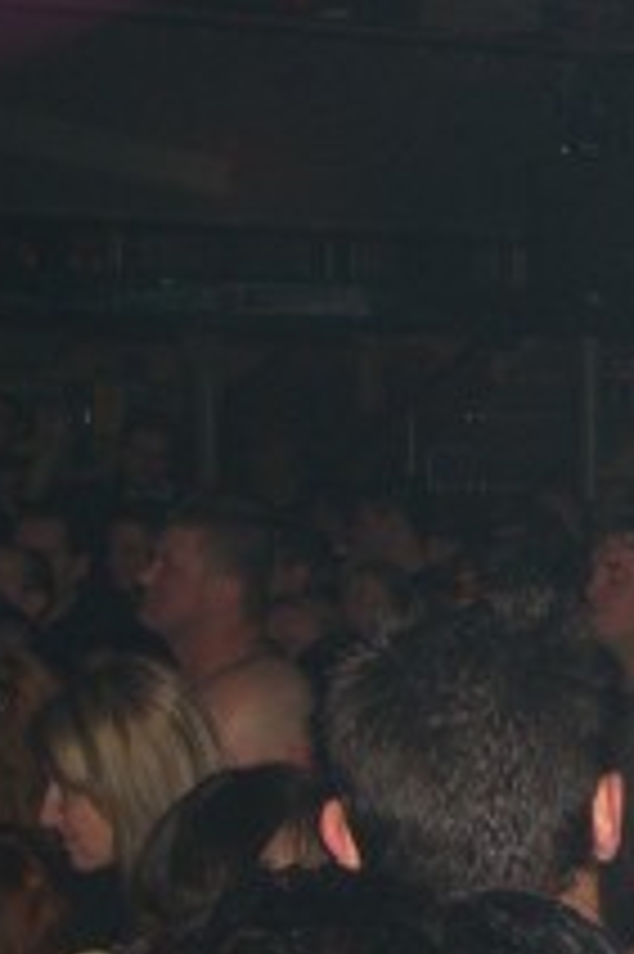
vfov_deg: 18.3
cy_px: 536
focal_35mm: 112
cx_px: 940
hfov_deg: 11.7
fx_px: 2963
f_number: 2.8
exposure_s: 1/60
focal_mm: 7.9
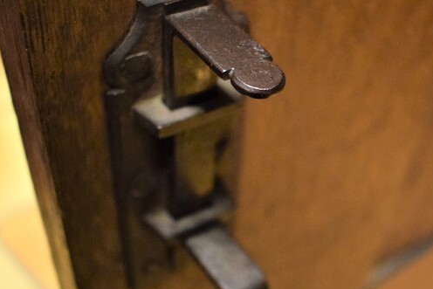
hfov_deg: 40.2
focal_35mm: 49
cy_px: 169
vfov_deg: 27.5
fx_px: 589
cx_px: 247
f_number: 3.5
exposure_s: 1/60
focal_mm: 18
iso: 4000
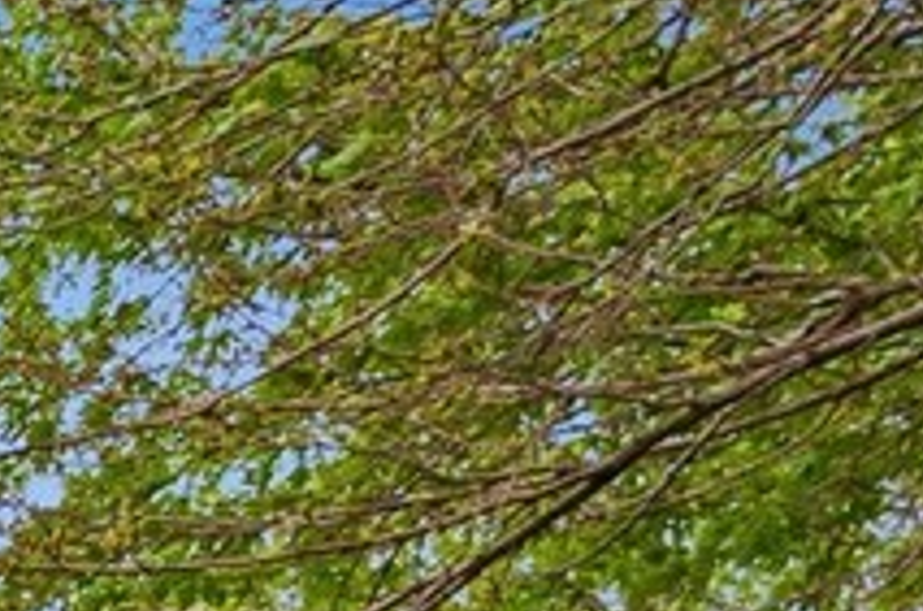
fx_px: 4298
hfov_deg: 8.3
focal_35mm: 168
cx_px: -2535
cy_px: 1959
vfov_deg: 7.1
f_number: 8
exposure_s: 1/250
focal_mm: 22
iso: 200
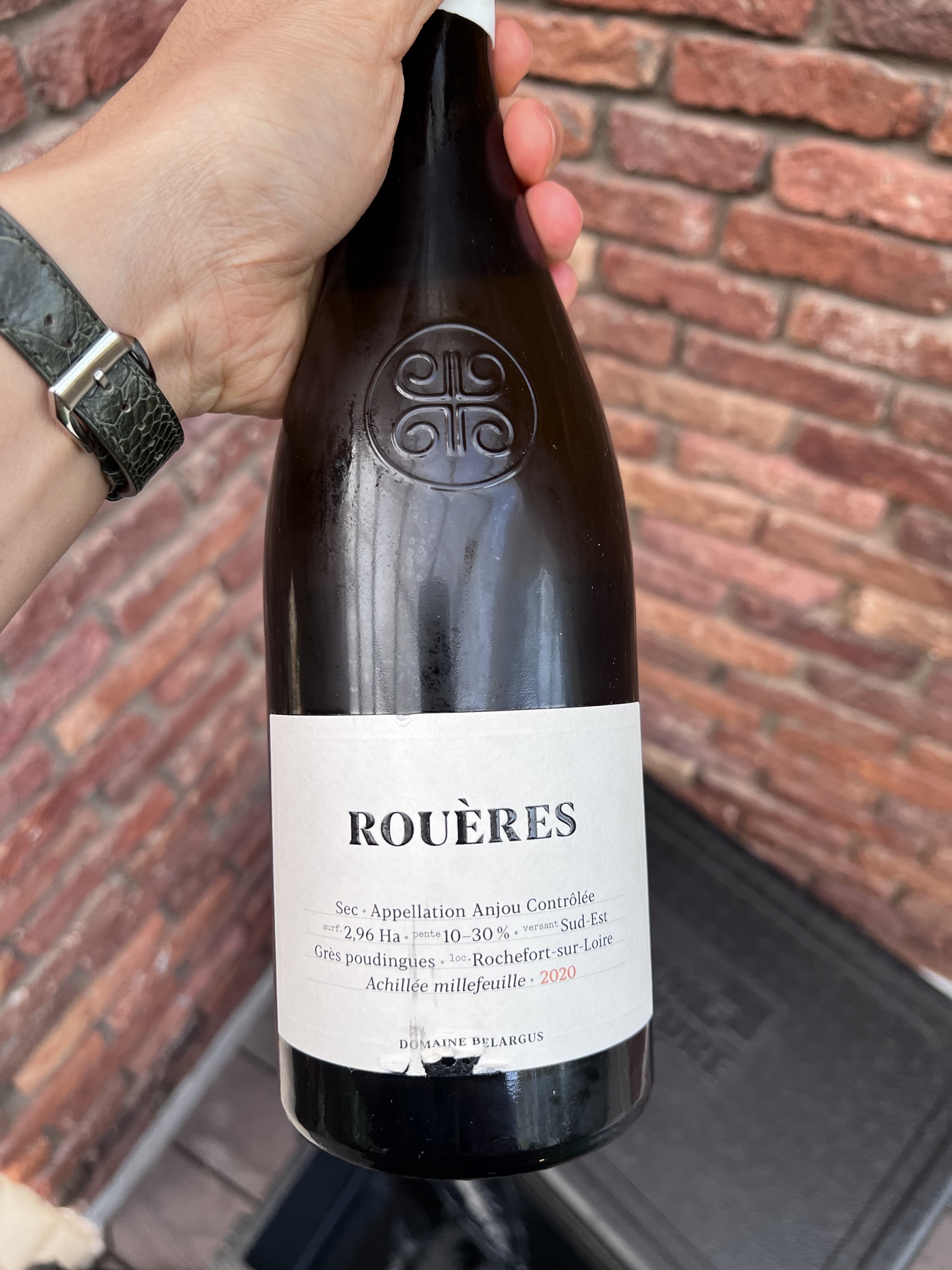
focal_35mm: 26
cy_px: 635
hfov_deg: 53.1
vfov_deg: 67.3
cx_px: 476
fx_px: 953
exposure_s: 1/121
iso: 64
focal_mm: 5.7
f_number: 1.5
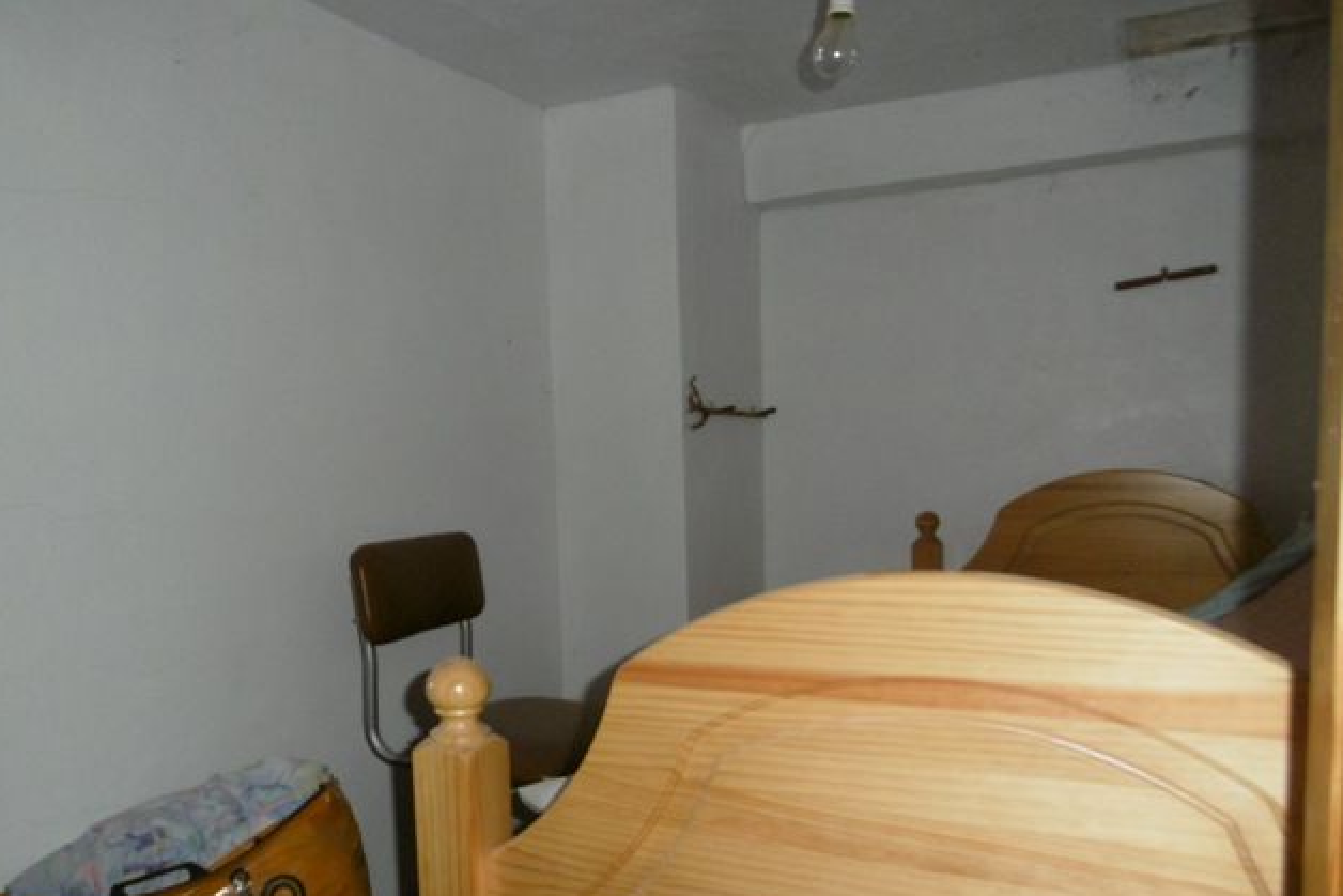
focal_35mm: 28
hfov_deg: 65.4
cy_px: 562
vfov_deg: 46.0
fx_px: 1045
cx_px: 643
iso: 200
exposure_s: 1/60
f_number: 3.1
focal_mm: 4.3
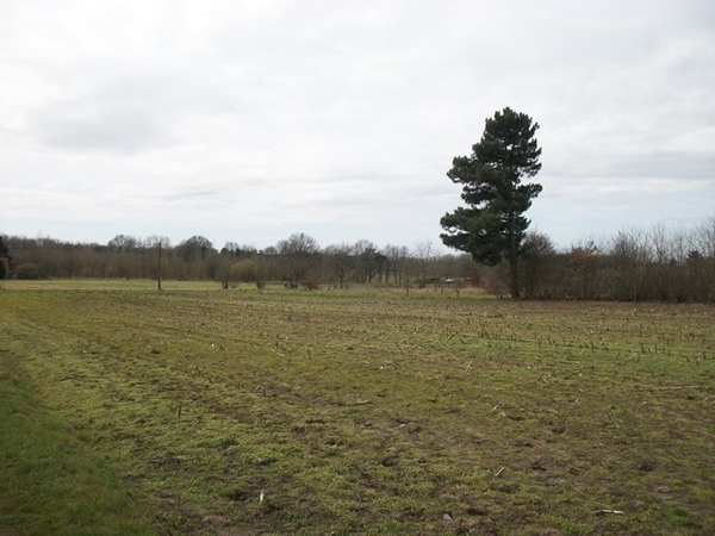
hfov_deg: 56.8
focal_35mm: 32
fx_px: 661
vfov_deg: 44.2
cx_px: 358
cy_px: 268
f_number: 8.8
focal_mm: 5.7
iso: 80
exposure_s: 1/200
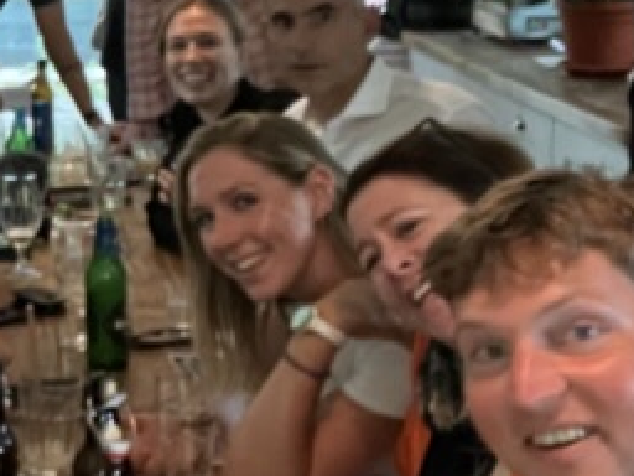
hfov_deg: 19.4
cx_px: -220
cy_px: 143
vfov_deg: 16.0
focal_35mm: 92
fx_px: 1685
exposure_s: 1/25
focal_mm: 2.71
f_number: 2.2
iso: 500
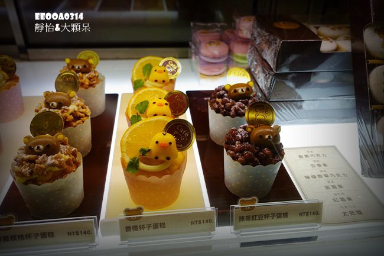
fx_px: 309
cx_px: 192
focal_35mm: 29
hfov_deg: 63.7
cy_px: 128
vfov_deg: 44.9
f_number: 3.5
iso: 125
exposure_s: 1/80
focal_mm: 10.81
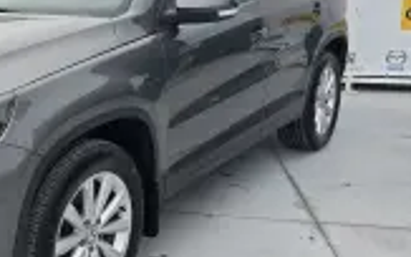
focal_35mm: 54
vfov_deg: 23.9
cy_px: 96
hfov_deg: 35.5
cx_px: 48
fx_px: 605
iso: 50
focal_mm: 6.3
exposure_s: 1/180
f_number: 1.7
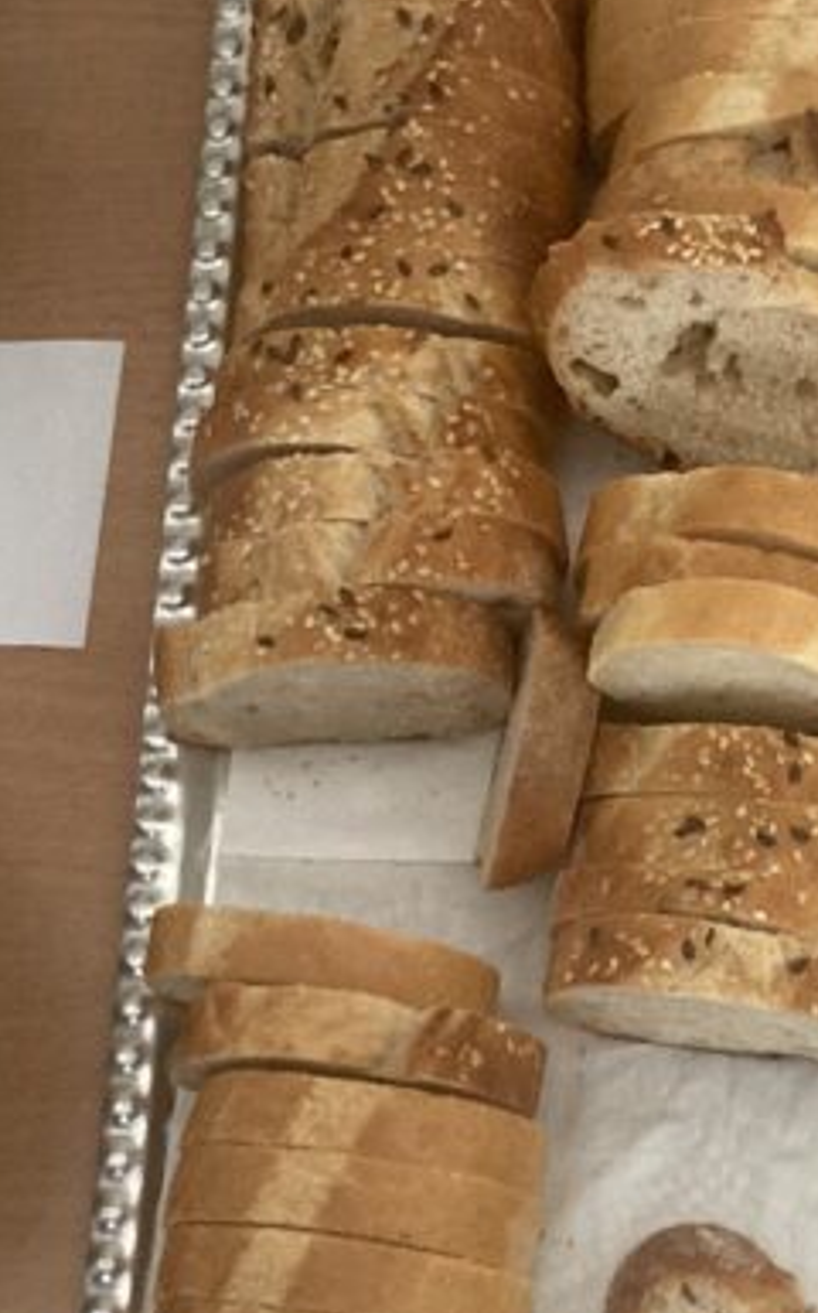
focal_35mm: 79
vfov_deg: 26.2
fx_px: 2823
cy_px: 709
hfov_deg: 16.3
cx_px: 750
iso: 320
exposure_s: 1/50
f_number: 1.8
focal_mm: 3.99
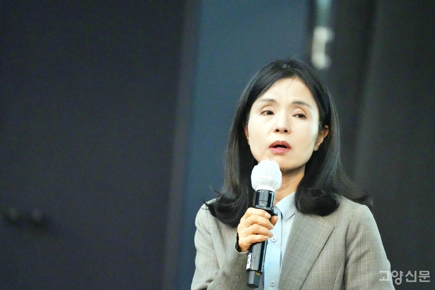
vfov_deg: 2.3
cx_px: 218
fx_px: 7249
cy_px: 145
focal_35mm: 600
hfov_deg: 3.4
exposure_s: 1/200
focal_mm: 600
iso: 12800
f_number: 6.3
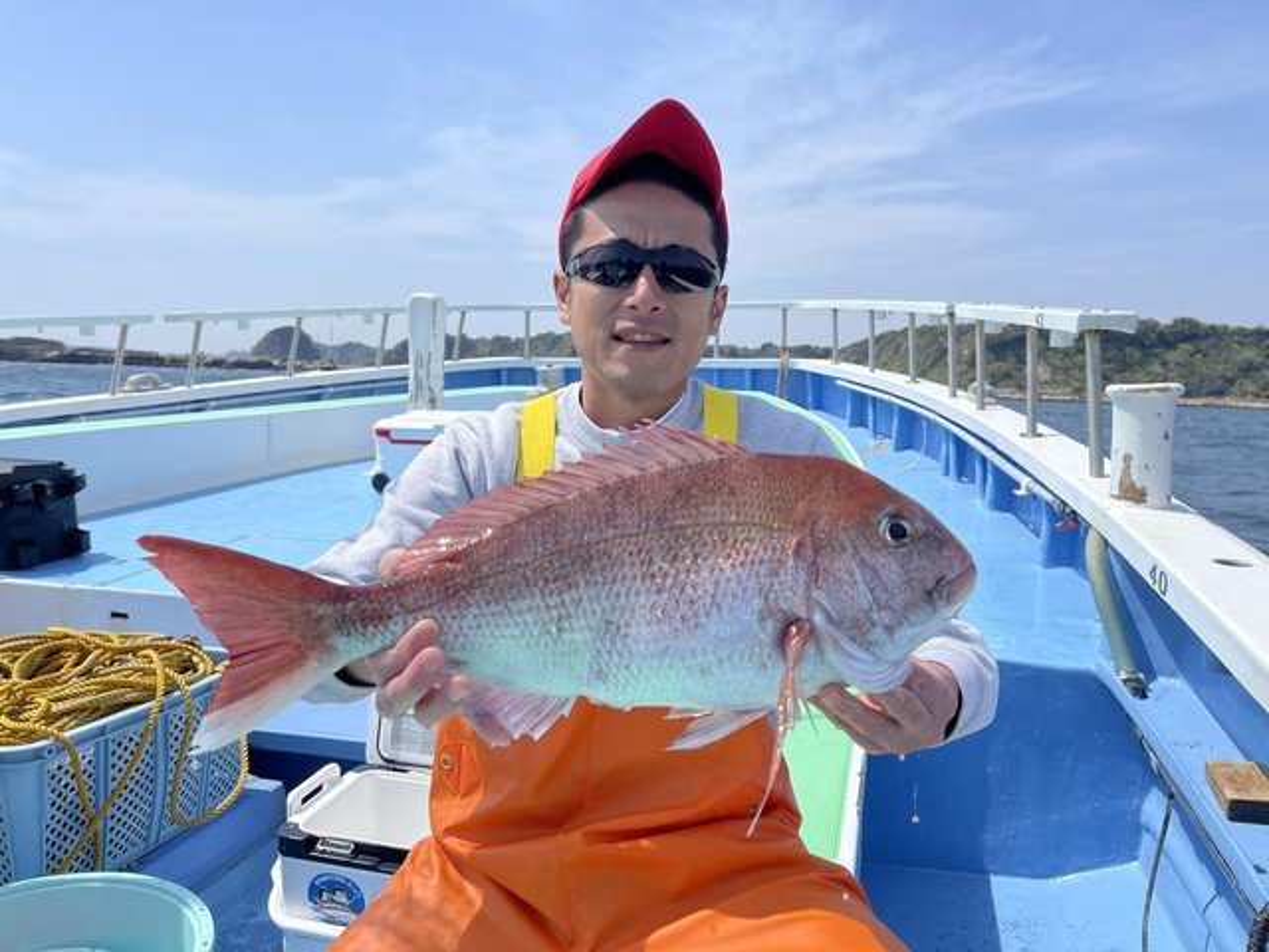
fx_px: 916
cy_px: 476
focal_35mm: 25
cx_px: 634
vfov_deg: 54.9
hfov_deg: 69.4
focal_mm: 5.1
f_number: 1.6
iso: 32
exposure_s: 1/4525
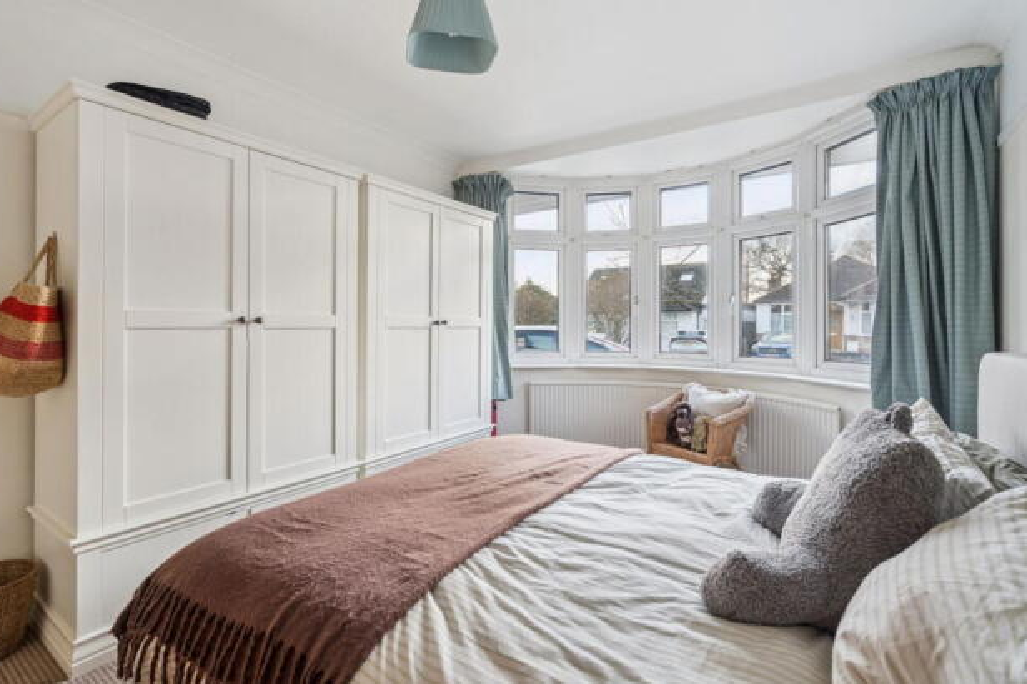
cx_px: 494
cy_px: 324
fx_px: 485
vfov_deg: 70.4
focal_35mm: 17
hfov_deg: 93.2
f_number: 4.5
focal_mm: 16
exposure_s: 1/25
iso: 320
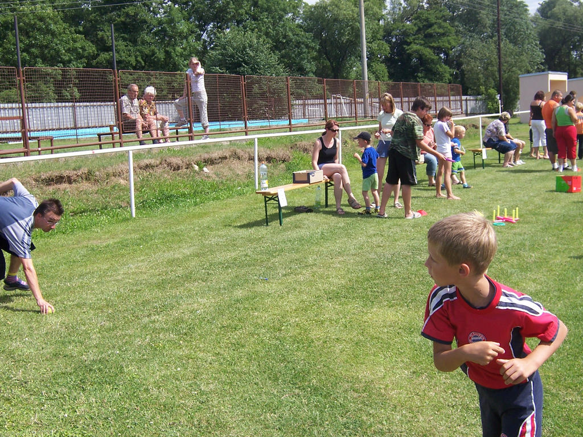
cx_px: 292
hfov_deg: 38.9
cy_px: 218
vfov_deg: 29.7
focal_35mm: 49
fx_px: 825
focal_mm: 8.2
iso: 80
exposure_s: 1/500
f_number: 4
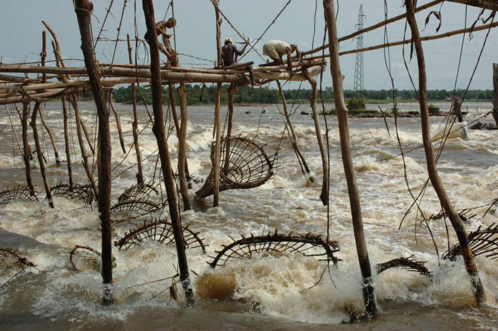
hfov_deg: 42.4
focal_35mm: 46
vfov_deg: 28.9
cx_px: 249
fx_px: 643
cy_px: 166
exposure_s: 1/160
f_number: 18
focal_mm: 31
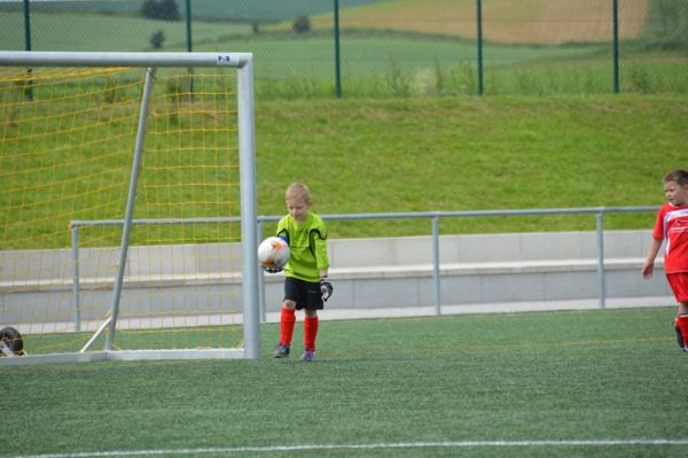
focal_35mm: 300
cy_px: 229
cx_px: 344
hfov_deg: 6.9
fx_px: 5728
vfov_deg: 4.6
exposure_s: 1/1250
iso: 400
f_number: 5.6
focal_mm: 200
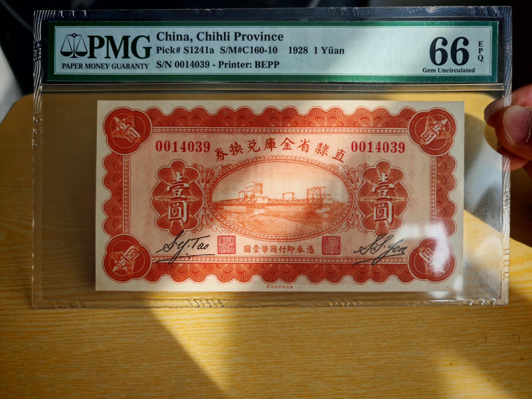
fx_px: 415
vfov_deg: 51.4
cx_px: 266
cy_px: 200
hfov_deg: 65.3
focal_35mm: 27
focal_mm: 7.62
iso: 50
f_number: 1.6
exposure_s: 1/680
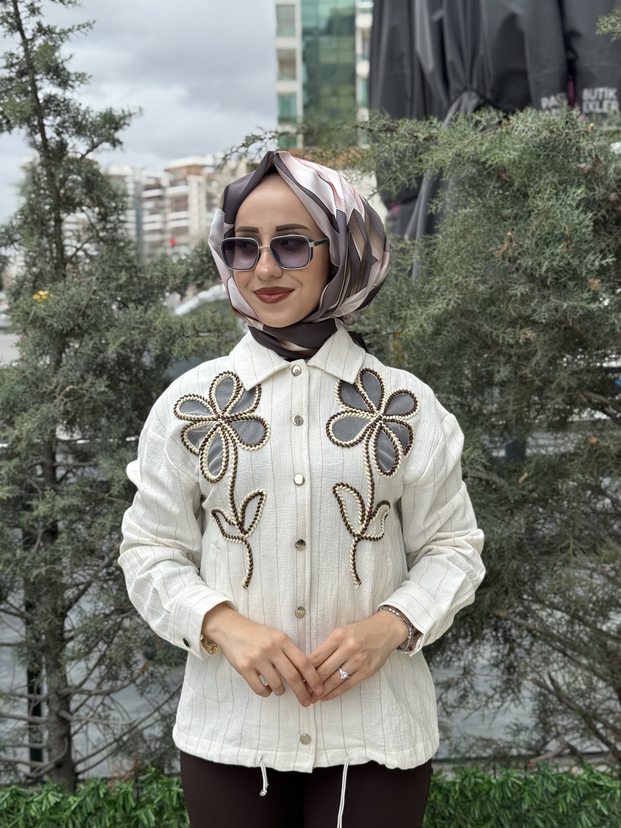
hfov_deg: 30.3
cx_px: 310
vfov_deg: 39.7
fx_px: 1148
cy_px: 414
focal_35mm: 48
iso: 64
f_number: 1.78
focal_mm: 6.76
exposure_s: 1/1818
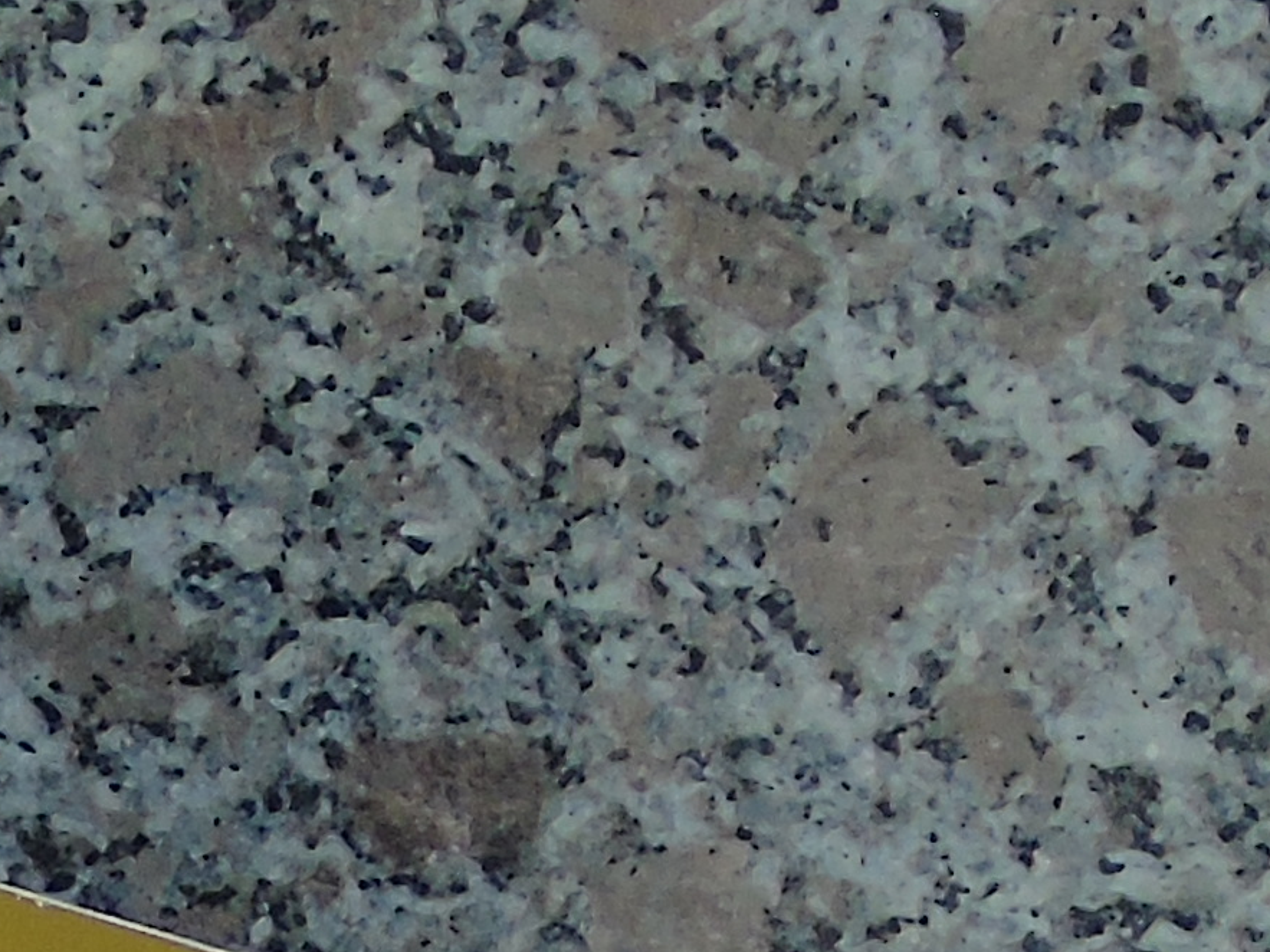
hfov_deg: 3.1
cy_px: 2121
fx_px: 23110
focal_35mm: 630
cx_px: -896
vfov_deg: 2.3
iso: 80
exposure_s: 1/250
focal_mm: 19
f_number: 4.4
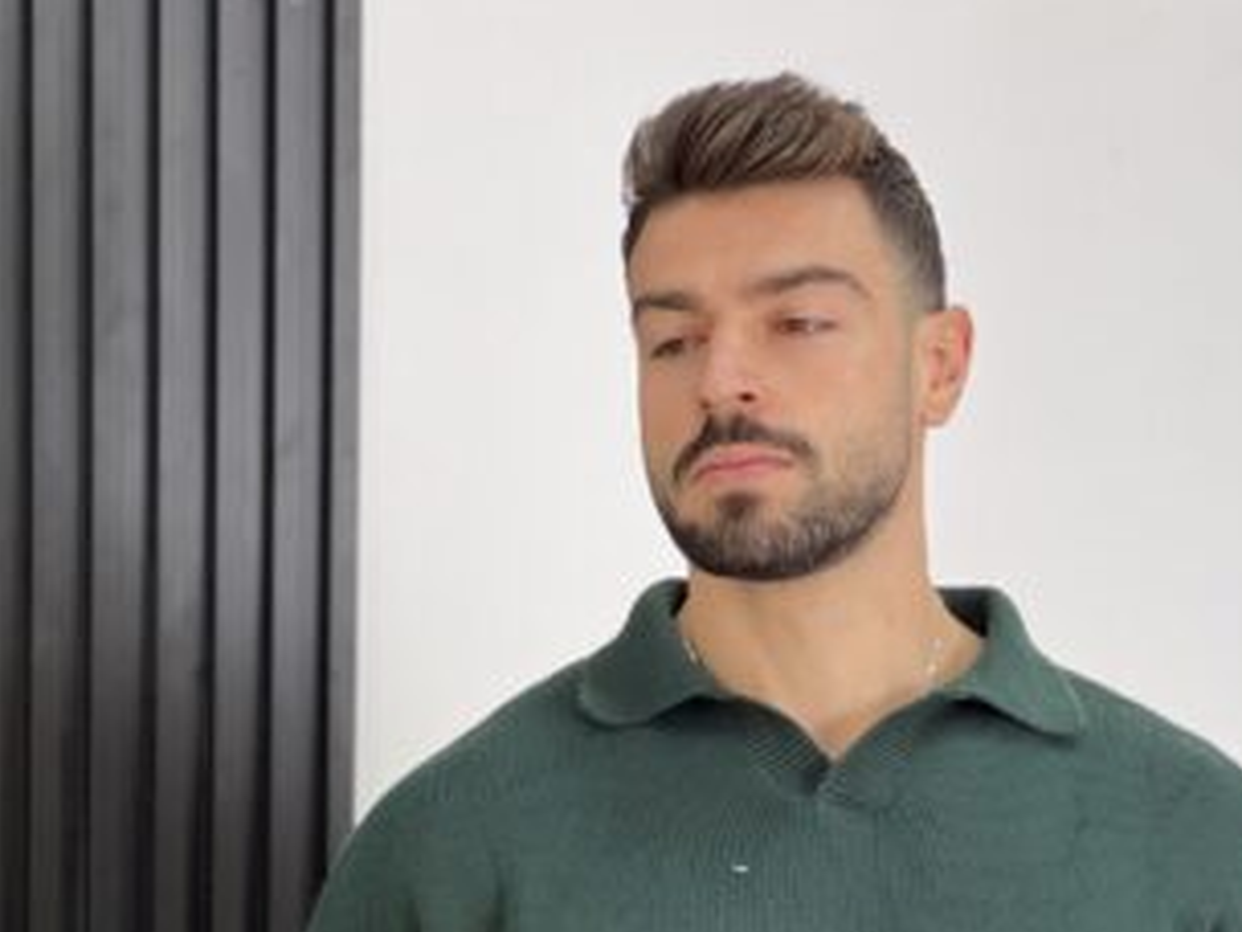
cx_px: 784
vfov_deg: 9.6
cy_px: 1079
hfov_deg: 13.0
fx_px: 5454
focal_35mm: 152
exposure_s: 1/121
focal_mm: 9
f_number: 2.8
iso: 100
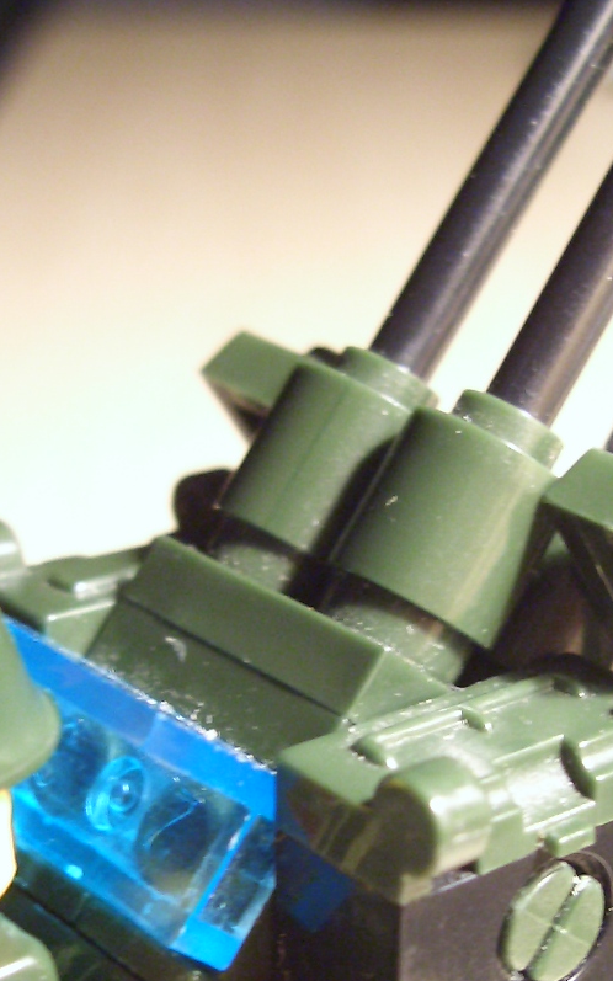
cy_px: 652
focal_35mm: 83
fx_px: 2219
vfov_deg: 24.8
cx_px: 401
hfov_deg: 15.7
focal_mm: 8
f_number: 2.8
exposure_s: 1/13
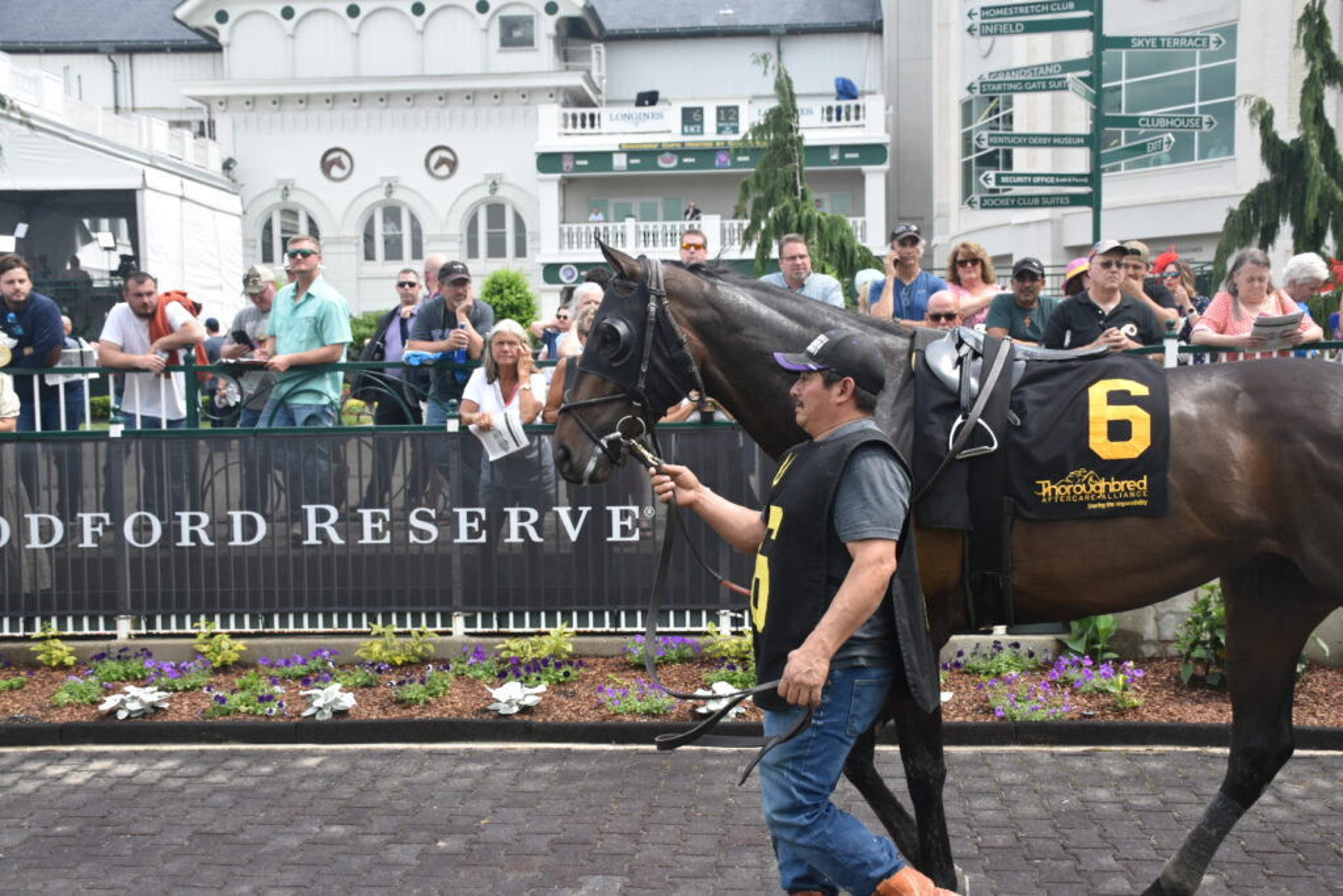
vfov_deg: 34.2
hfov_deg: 49.5
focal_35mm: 39
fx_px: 1455
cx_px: 672
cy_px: 448
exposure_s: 1/1000
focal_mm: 26
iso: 400
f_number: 4
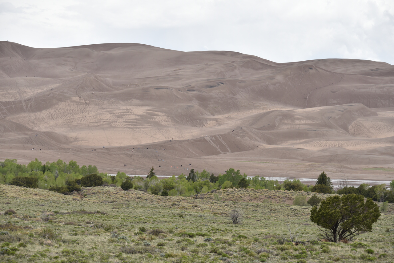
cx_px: 197
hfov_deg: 16.4
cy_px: 132
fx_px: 1368
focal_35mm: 125
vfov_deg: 11.0
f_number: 7.1
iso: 100
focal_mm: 125
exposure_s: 1/250
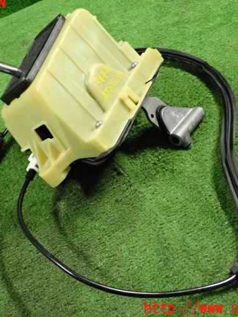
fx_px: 449
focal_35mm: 49
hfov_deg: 29.6
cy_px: 156
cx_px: 91
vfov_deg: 38.9
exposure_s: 1/125
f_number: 2.5
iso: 4000
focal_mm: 6.37
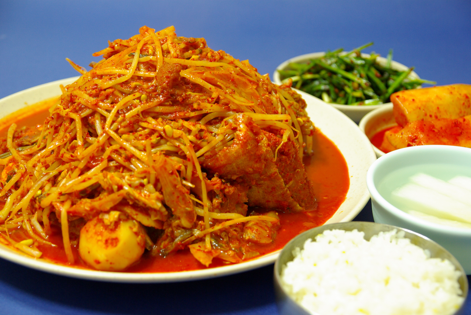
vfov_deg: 22.7
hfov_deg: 33.4
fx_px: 786
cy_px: 158
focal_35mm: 60
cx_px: 236
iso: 400
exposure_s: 1/10
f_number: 4
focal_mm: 40
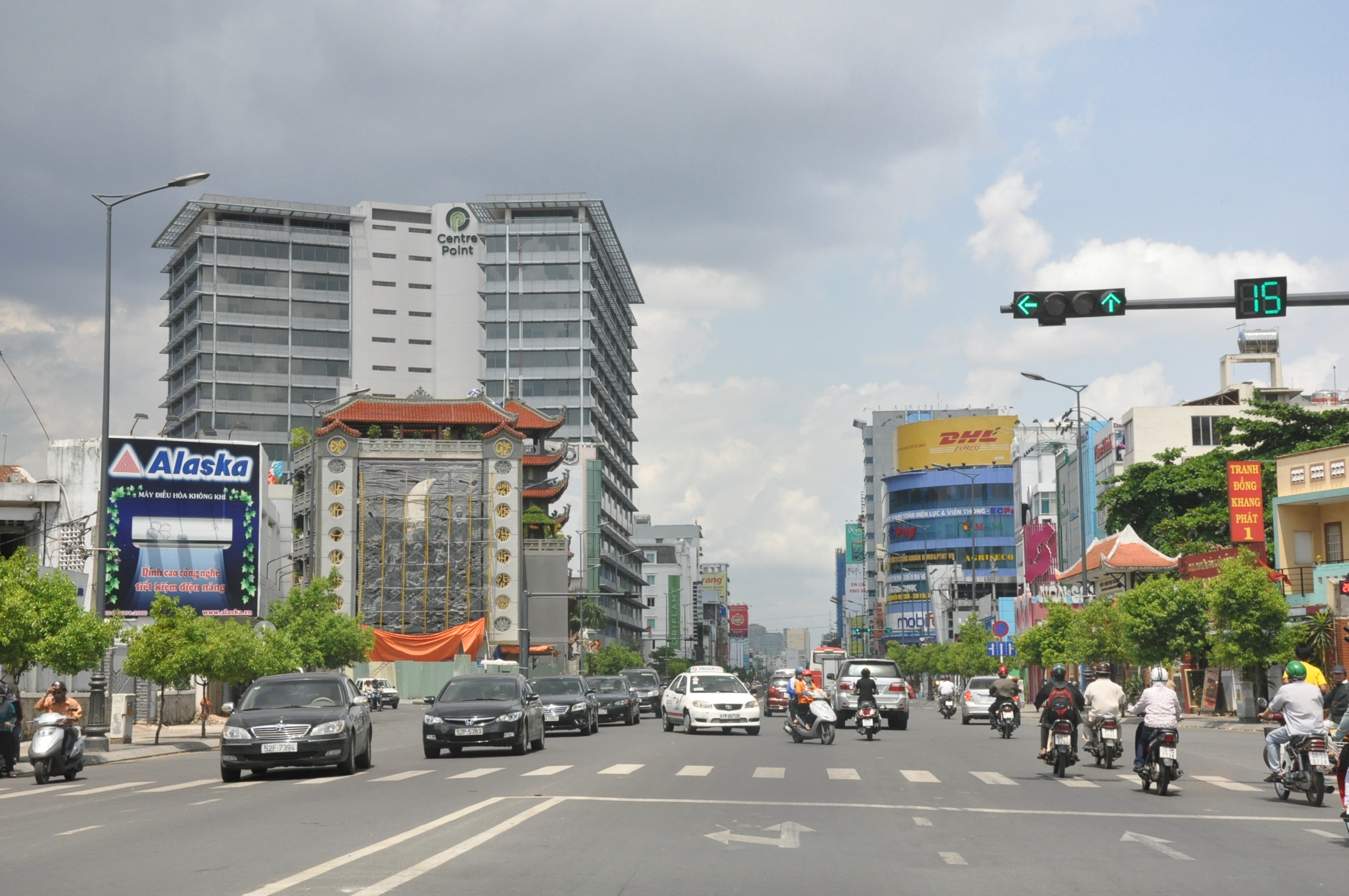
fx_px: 2133
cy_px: 448
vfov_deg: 23.7
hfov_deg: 35.1
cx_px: 674
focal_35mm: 57
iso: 1000
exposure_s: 1/640
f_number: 13
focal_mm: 38
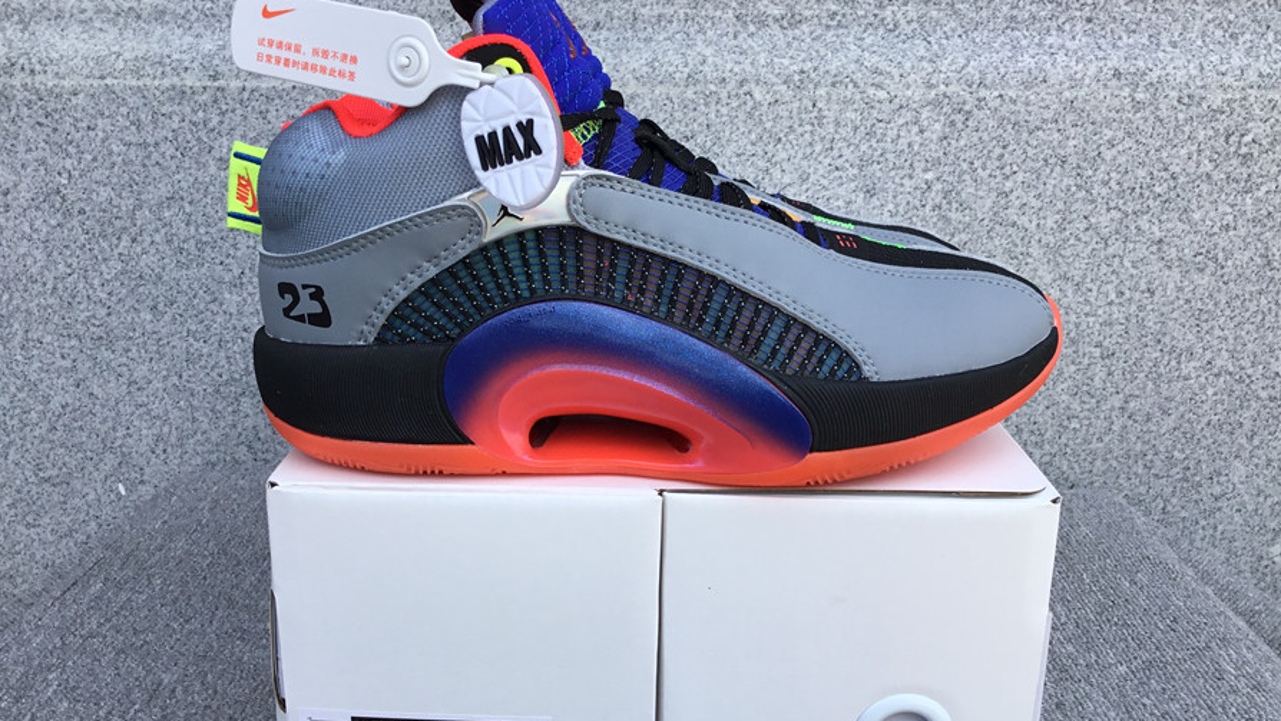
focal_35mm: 34
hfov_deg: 58.0
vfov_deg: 34.6
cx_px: 642
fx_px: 1155
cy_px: 383
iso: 25
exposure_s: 1/445
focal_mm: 3.3
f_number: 2.4
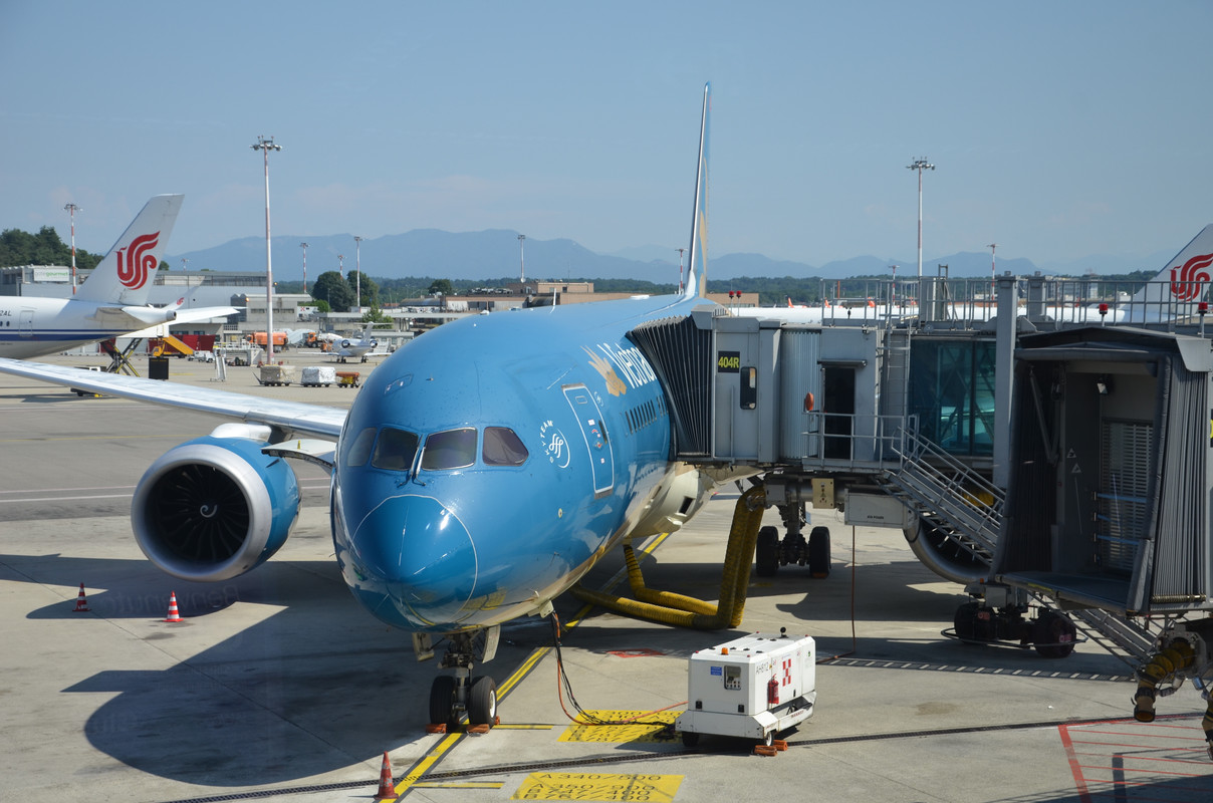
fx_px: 2421
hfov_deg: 28.1
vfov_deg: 18.8
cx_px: 606
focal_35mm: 72
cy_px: 402
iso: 160
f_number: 6.3
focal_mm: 48
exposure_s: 1/160
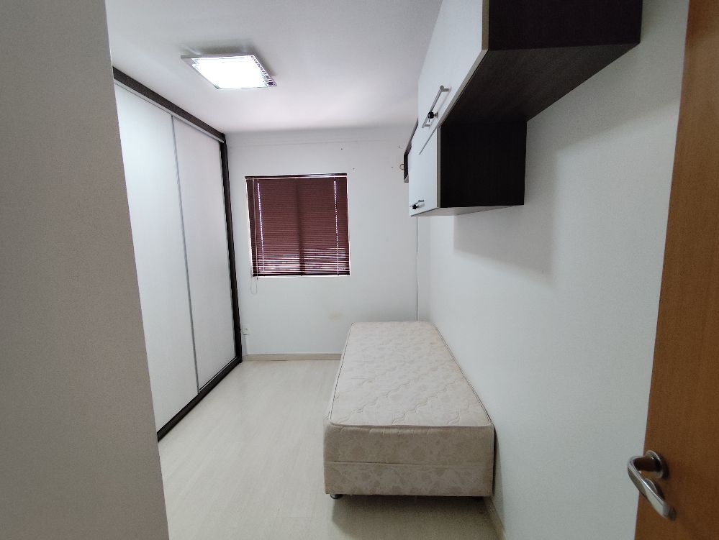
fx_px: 333
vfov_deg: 78.2
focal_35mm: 16
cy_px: 270
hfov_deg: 94.4
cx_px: 360
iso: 400
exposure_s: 1/60
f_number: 2.2
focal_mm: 1.65
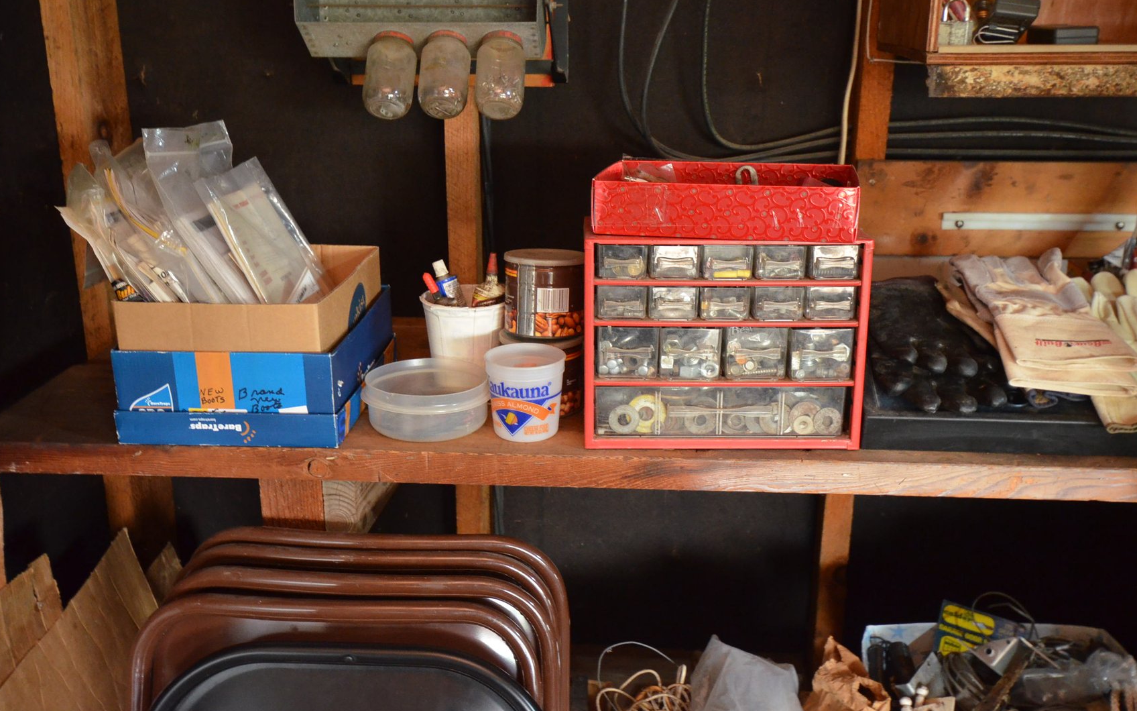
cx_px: 570
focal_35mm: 37
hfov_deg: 52.7
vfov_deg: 34.4
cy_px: 342
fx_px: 1147
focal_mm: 24
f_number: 4.5
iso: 2500
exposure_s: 1/60
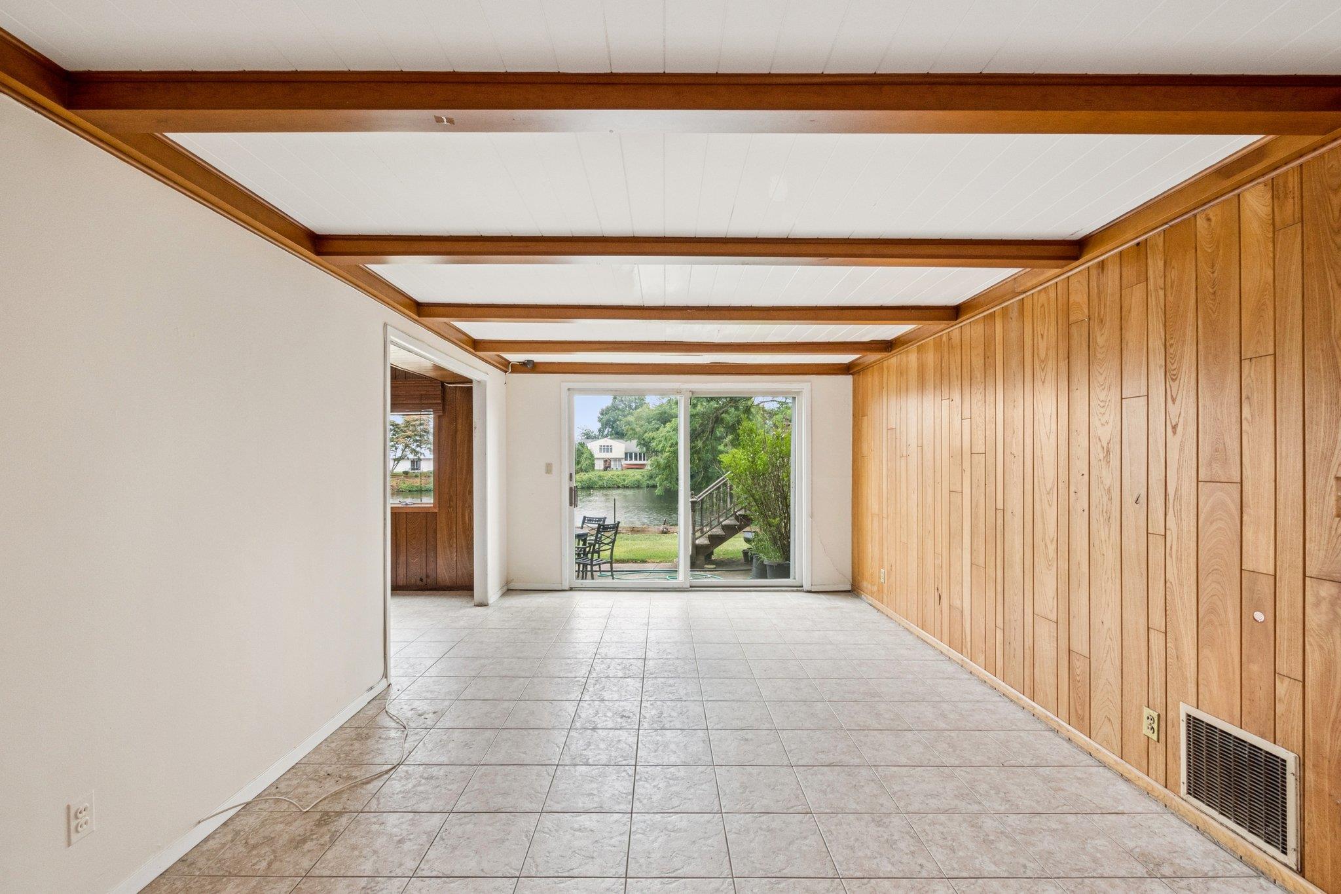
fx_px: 521
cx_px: 670
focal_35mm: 14
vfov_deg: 81.2
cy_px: 447
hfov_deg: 104.3
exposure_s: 1/60
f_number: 10
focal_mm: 7
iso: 500
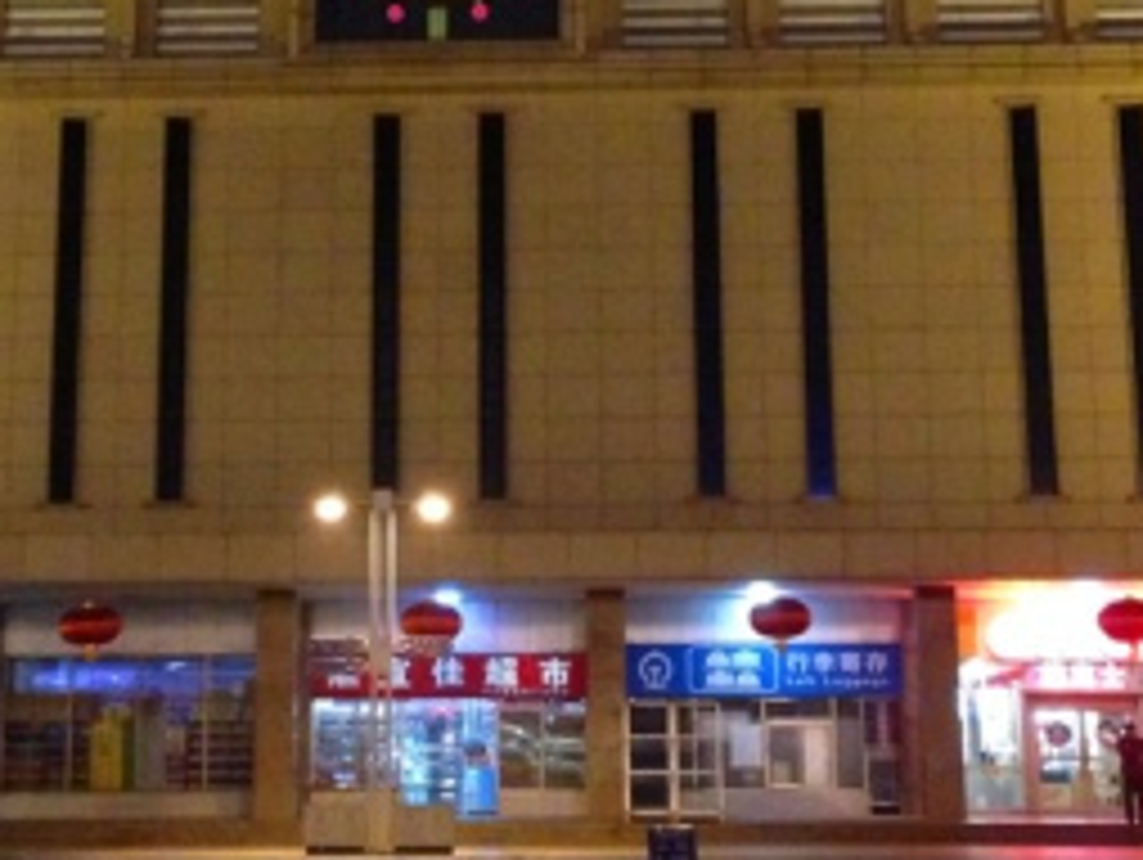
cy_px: 167
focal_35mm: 83
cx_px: 472
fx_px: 2743
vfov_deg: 17.7
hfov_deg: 23.5
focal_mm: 4.12
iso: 800
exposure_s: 1/15
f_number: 2.4
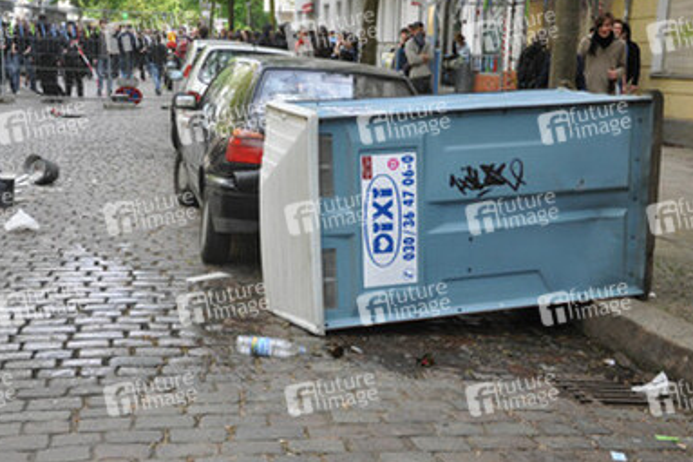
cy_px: 259
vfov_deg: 25.5
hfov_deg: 37.5
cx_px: 356
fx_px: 1020
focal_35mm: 53
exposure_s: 1/1000
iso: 800
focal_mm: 30
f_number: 4.2
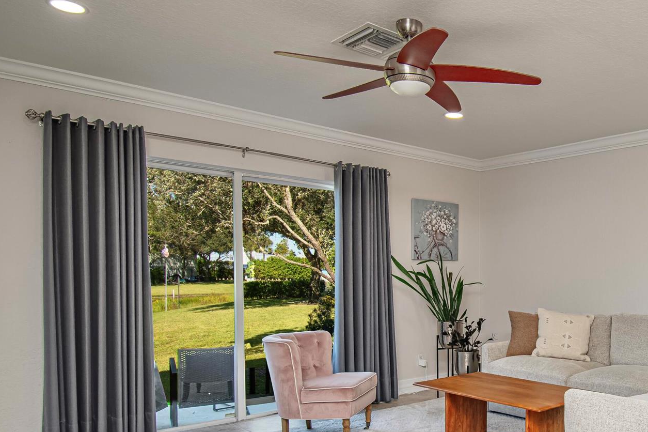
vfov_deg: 40.7
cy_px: 292
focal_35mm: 32
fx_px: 572
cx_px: 490
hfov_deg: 56.0
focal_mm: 13
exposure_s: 1/125
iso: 220
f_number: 5.6
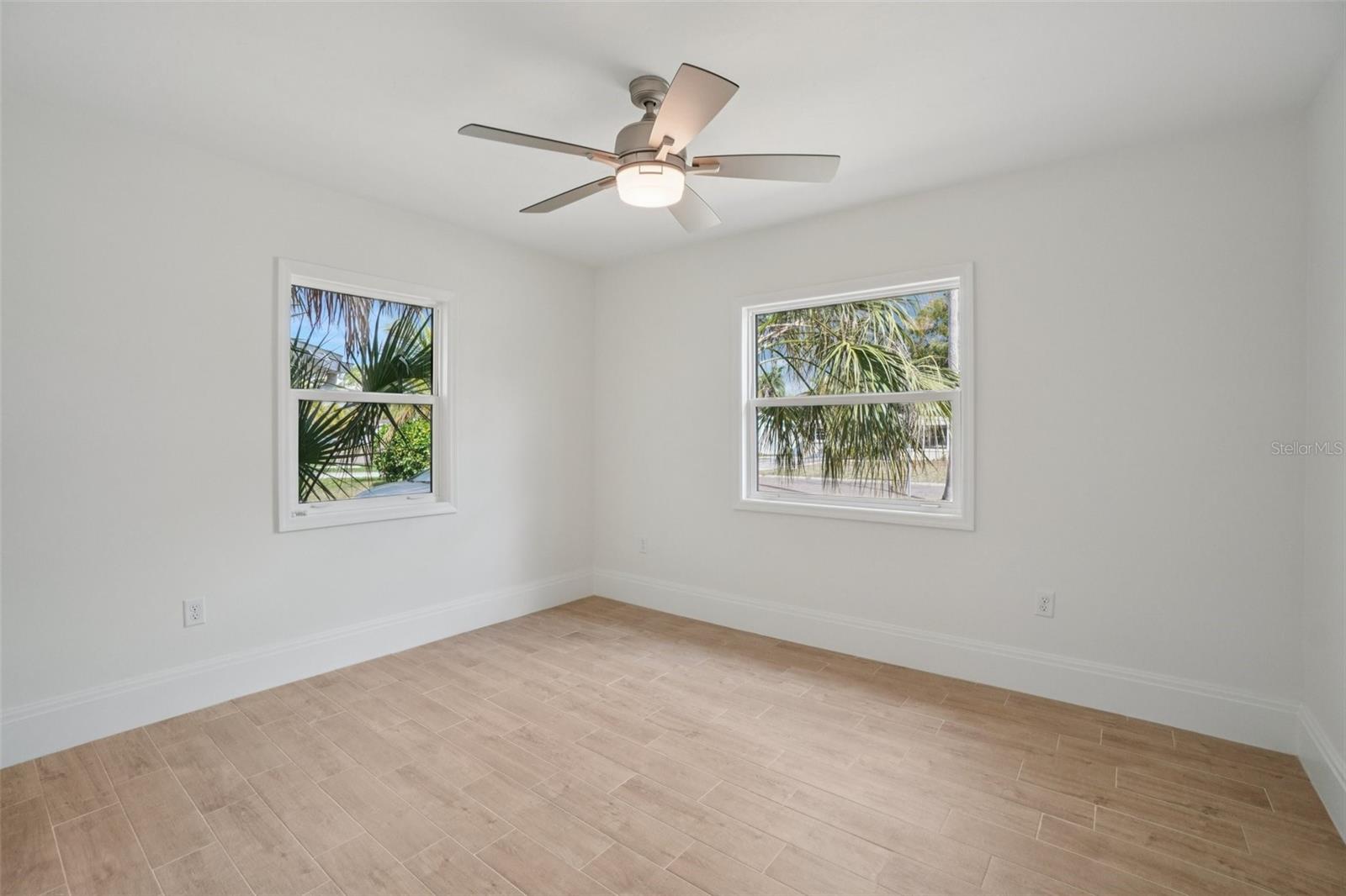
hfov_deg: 100.4
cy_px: 448
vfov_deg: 77.3
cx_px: 673
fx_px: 561
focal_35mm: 15
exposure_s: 1/30
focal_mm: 10
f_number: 8
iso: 160
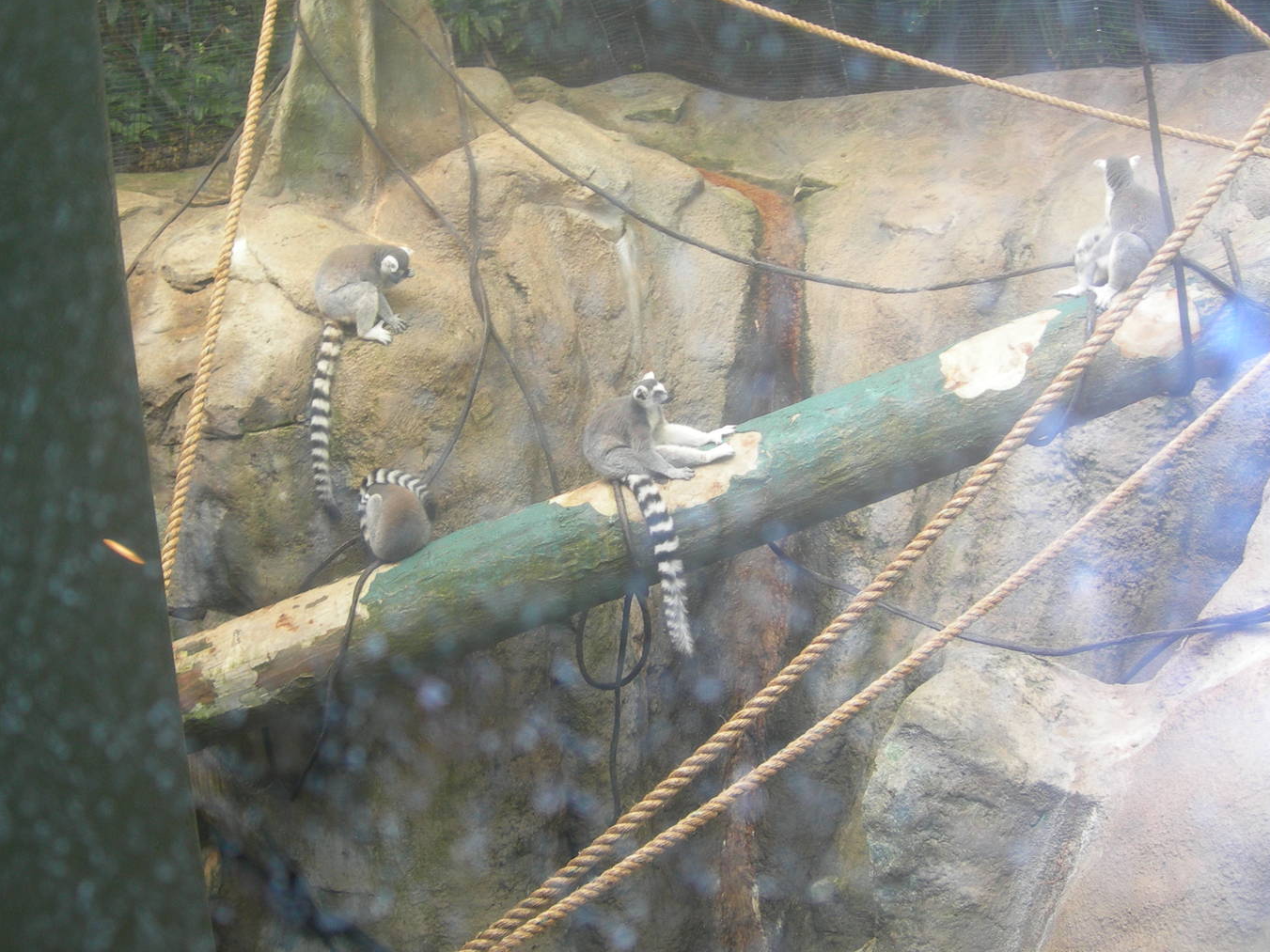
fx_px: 1651
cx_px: 571
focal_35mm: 45
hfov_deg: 42.0
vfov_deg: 32.2
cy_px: 441
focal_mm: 7.8
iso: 50
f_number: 2.8
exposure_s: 1/17.8
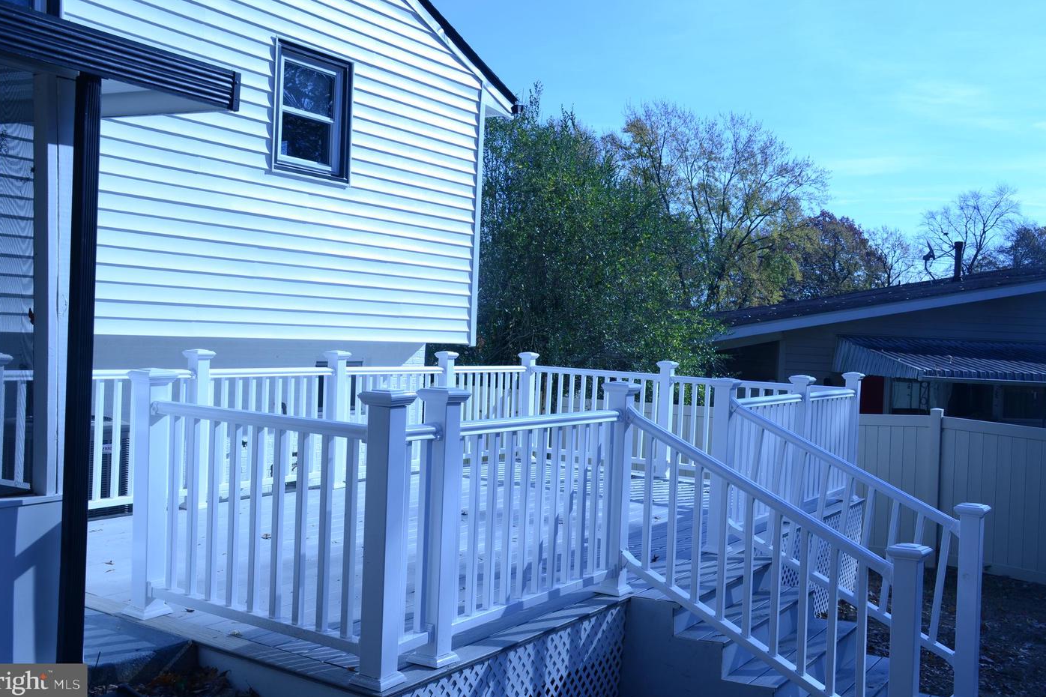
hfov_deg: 53.8
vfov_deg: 37.3
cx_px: 511
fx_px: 1032
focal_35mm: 36
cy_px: 344
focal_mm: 23
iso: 100
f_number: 9
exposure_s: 1/320
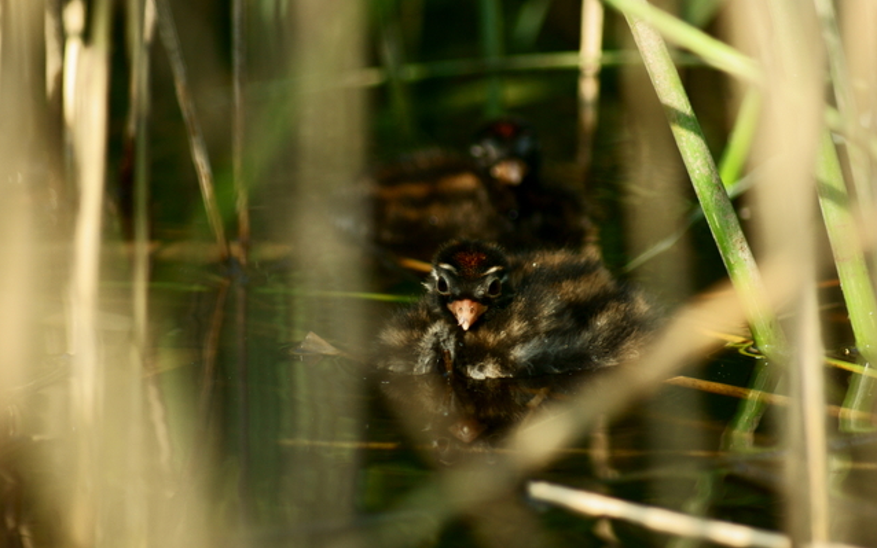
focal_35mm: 276
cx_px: 438
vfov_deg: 4.8
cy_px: 287
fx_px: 6598
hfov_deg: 7.6
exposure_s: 1/320
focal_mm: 180
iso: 320
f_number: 5.6
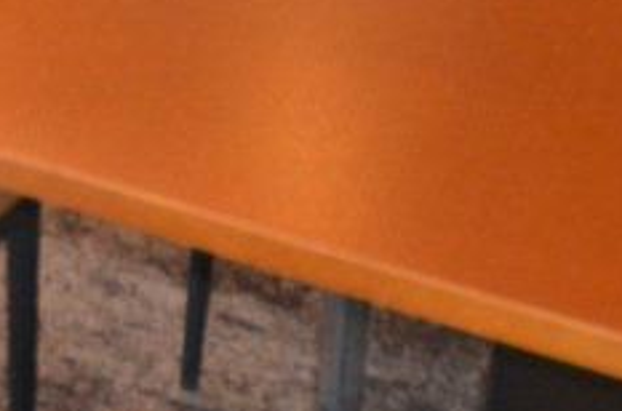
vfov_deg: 10.9
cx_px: -263
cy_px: -584
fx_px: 1809
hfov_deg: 17.8
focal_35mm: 105
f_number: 3.5
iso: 800
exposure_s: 1/60
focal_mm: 10
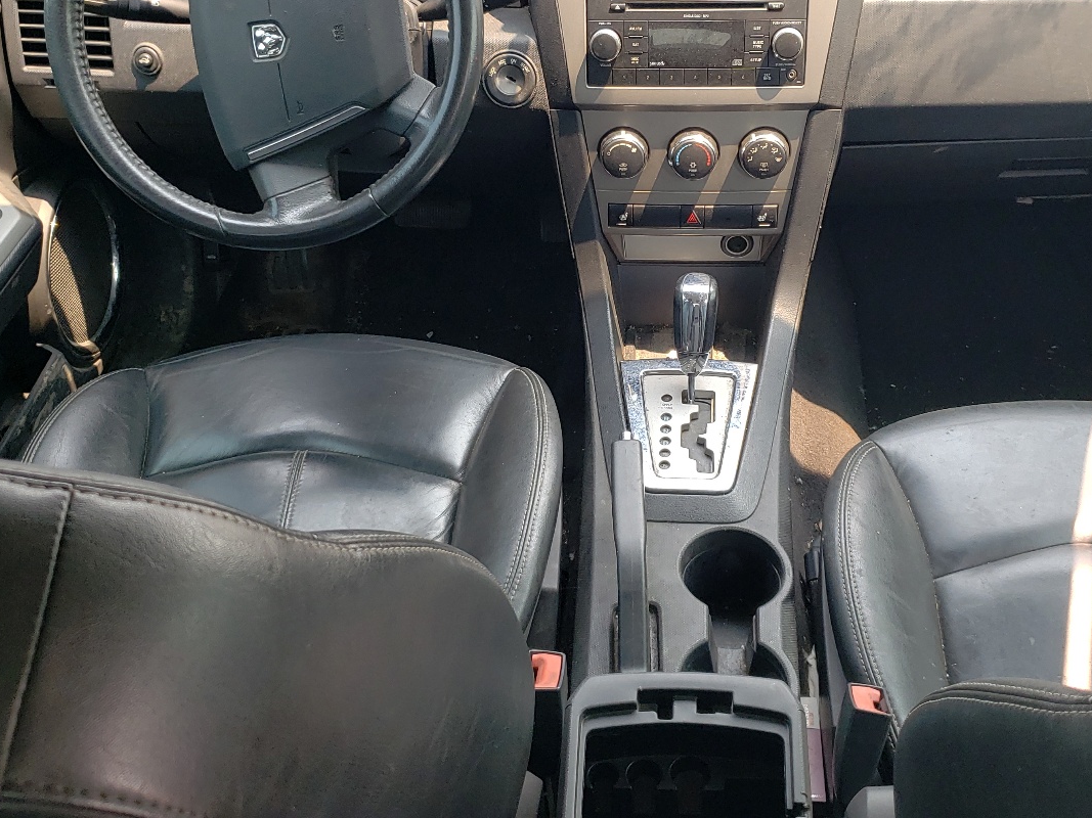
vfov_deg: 36.8
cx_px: 608
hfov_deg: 47.8
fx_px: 1230
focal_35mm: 39
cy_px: 368
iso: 50
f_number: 1.5
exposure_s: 1/227
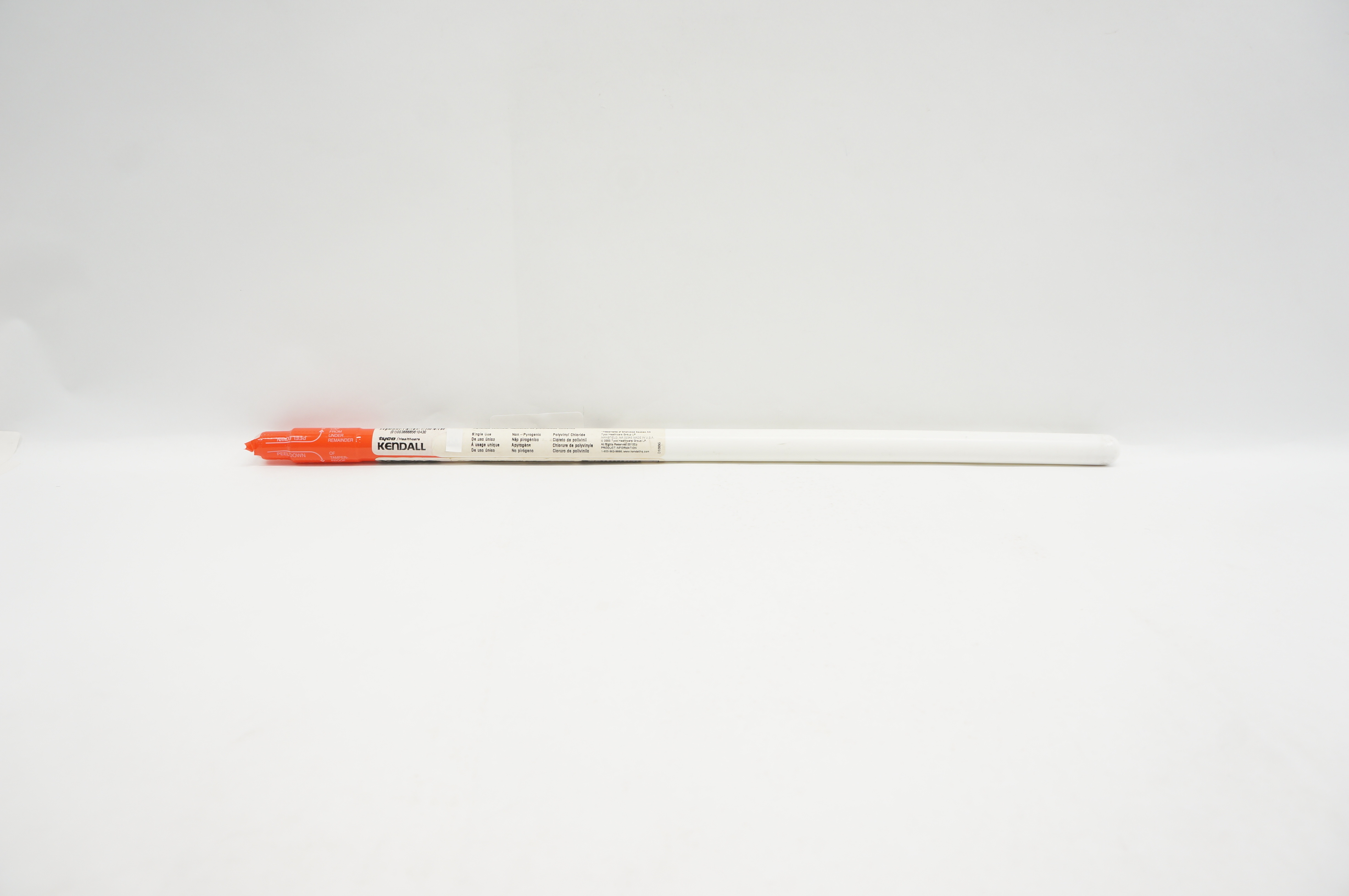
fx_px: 1011
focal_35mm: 27
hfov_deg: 67.4
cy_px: 448
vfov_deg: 47.8
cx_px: 674
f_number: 6.3
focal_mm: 18
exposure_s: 1/30
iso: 200
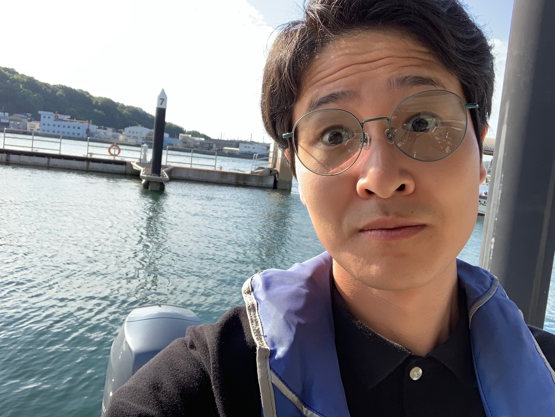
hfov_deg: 56.8
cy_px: 208
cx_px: 278
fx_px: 513
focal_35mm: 32
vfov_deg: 44.2
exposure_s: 1/261
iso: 16
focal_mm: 2.87
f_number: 2.2
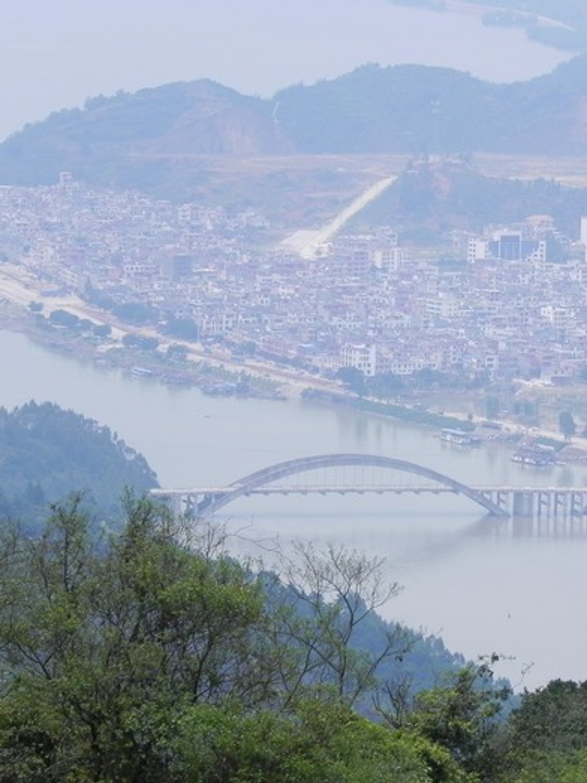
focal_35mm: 284
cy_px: 392
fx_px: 6424
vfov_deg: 7.0
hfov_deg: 5.2
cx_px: 515
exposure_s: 1/358
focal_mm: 37.7
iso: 160
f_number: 7.1
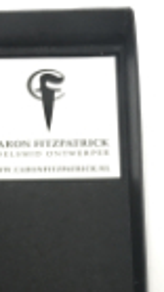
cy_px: 445
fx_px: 813
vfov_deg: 18.0
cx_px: -38
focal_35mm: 105
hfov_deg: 11.3
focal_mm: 4
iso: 25
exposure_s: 1/50
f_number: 1.8
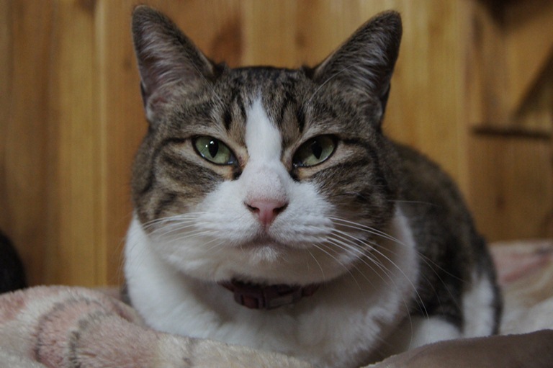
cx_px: 276
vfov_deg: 25.7
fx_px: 806
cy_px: 184
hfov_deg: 37.9
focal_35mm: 52
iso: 1600
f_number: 5
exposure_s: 1/40
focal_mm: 35
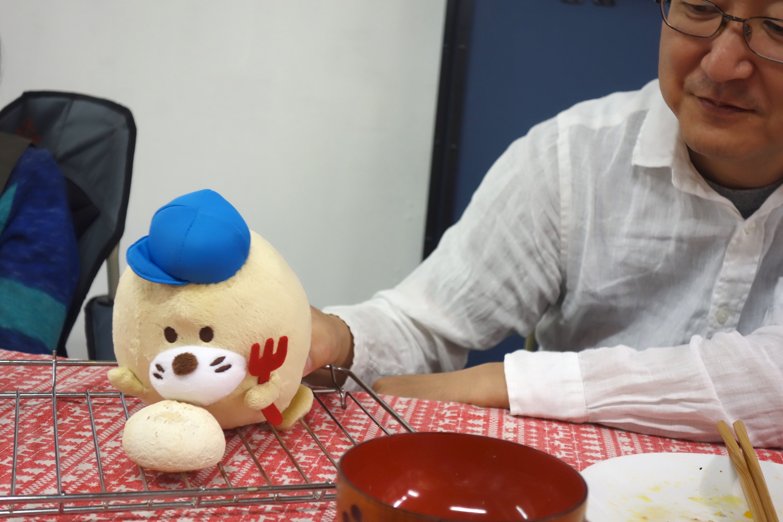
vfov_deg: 27.0
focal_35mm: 50
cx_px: 392
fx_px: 1087
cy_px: 261
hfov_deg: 39.6
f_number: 3.2
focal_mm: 18.66
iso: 800
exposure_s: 1/100
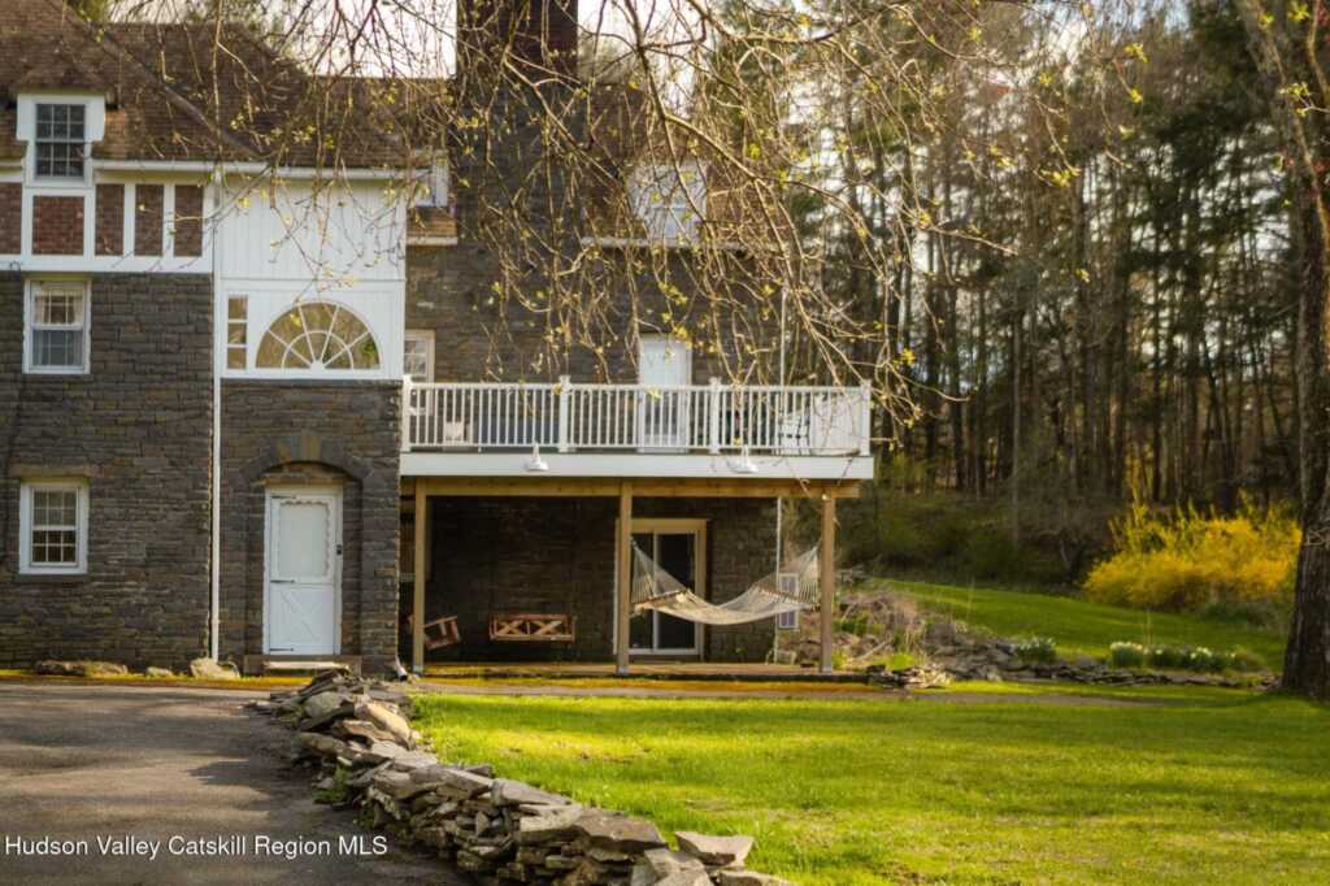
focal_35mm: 52
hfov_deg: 37.9
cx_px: 665
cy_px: 443
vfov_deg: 25.7
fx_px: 1939
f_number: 1.6
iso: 200
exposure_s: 1/2500
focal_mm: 35
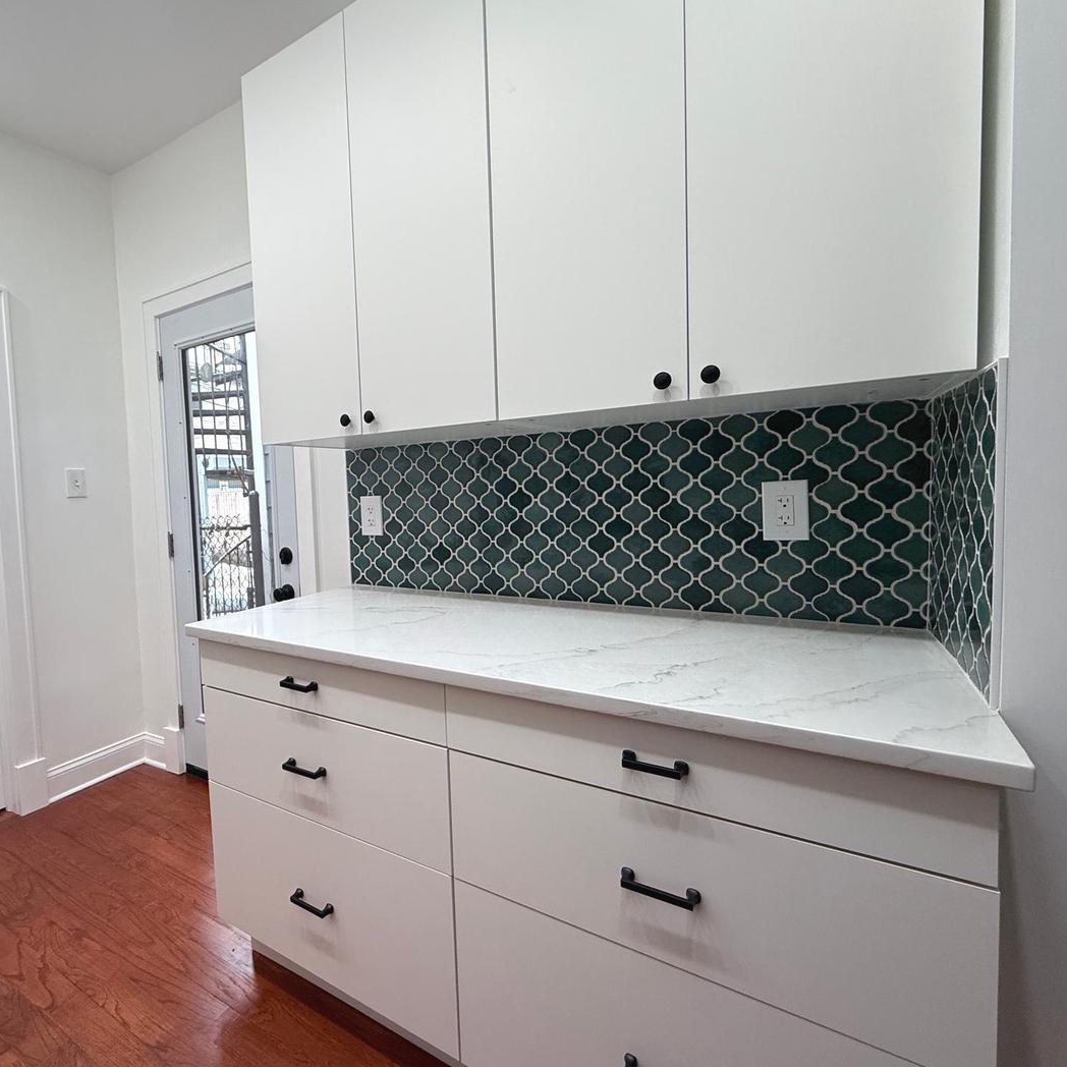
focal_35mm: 17
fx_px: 593
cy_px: 525
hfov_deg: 83.1
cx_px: 436
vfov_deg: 84.0
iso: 160
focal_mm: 2.22
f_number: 2.2
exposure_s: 1/120
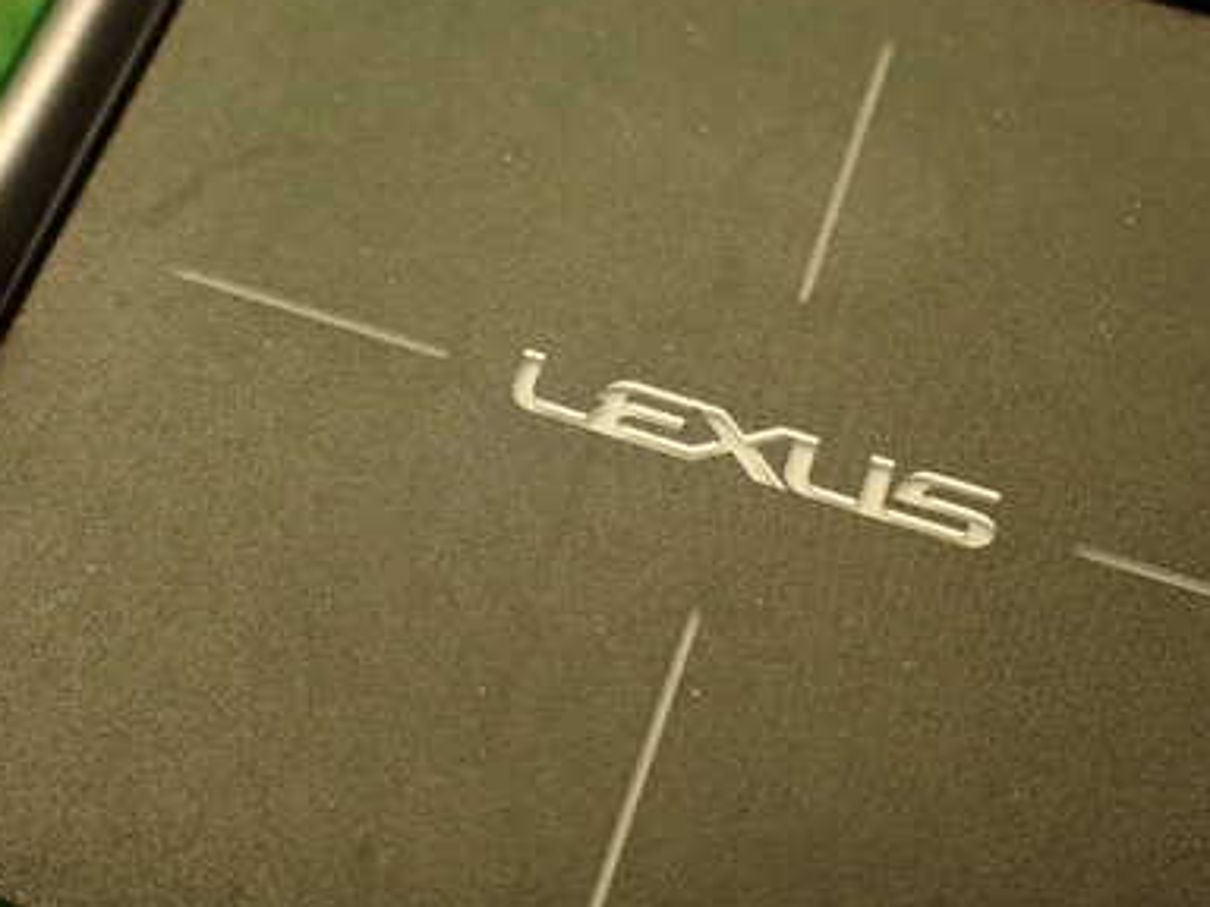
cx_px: 573
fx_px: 1748
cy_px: 387
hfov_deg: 38.2
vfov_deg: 29.1
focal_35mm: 50
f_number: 2.4
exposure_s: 1/30
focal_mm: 5.79
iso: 320
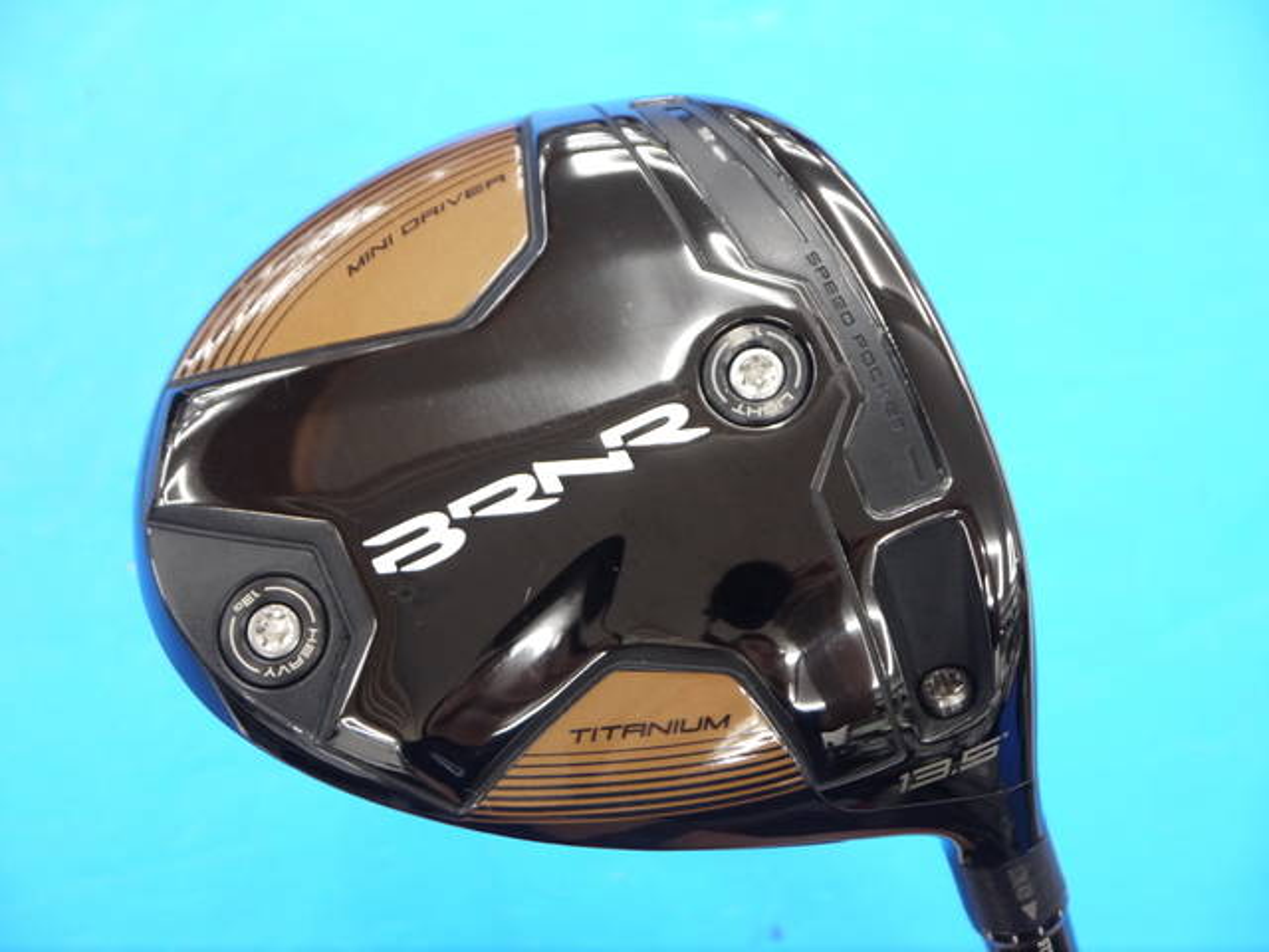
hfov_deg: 23.3
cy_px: 476
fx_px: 3079
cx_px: 634
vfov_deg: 17.6
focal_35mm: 84
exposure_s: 1/50
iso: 800
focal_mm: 42
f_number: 5.6
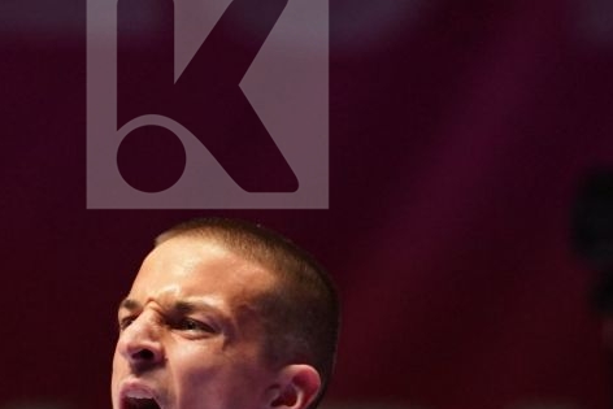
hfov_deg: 2.7
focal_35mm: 762
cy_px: 551
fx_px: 12978
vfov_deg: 1.8
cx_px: 208
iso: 2500
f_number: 2.8
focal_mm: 200
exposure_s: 1/1000
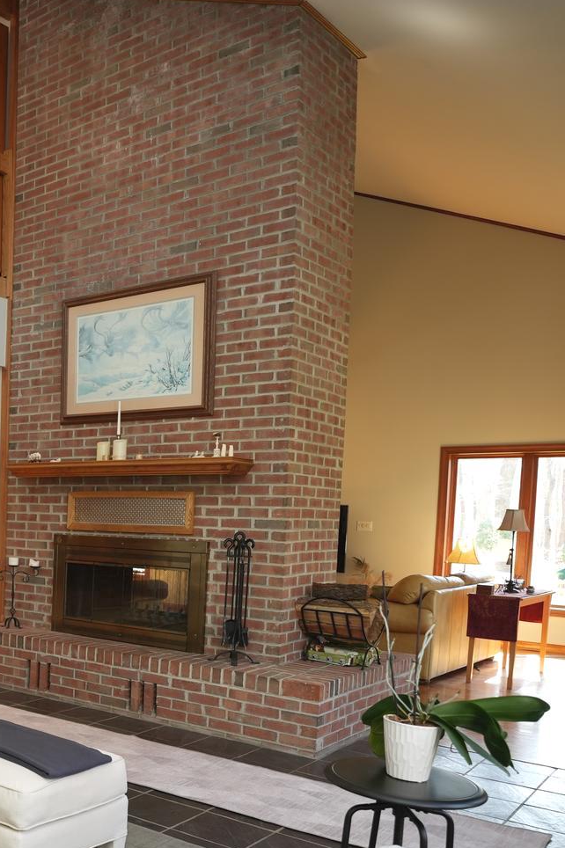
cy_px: 565
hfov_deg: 31.9
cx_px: -125
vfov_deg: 54.7
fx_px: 801
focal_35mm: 34
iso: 200
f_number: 2.8
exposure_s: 1/60
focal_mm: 16
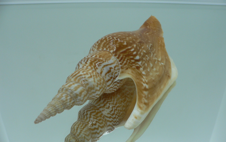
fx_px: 234
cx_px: 115
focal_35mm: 38
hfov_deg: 51.5
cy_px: 74
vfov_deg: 33.6
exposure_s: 1/60
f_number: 2.8
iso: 80
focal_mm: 4.6
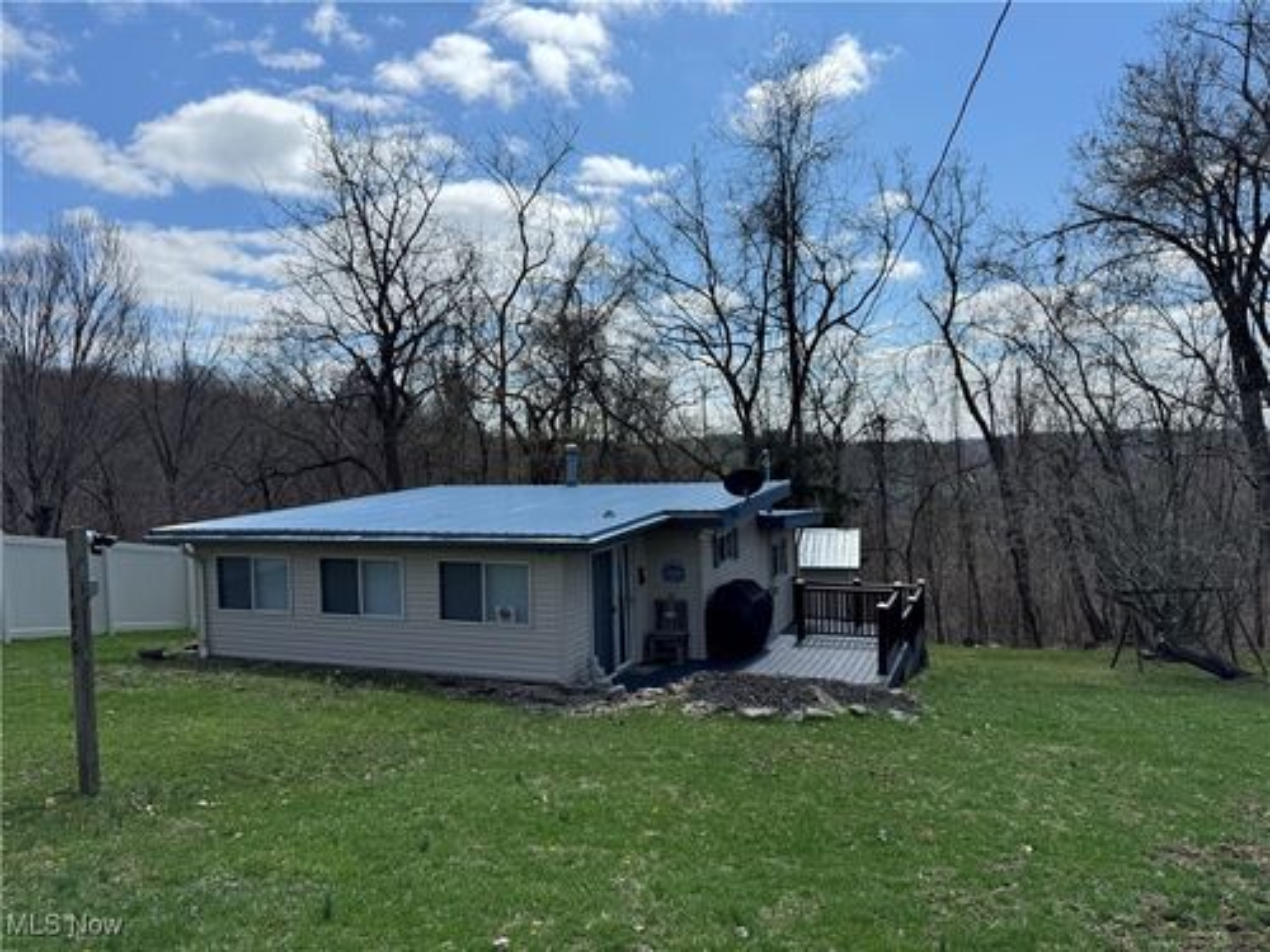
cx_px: 635
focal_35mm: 24
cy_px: 476
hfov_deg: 71.6
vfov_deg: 56.8
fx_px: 881
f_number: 1.78
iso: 80
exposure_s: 1/9009
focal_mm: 6.76
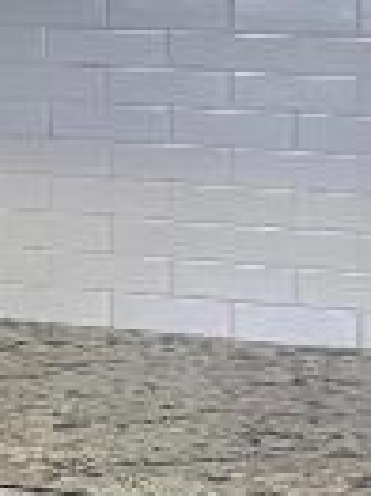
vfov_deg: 12.6
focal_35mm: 153
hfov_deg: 8.8
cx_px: -492
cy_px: -125
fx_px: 2190
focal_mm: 5.96
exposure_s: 1/60
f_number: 1.6
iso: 80
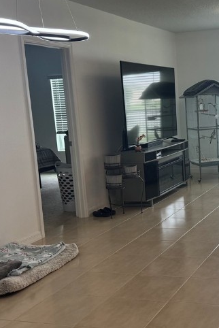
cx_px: 213
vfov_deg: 37.5
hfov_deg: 24.5
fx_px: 483
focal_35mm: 53
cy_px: 178
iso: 80
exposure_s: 1/170
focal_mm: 6.76
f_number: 1.78
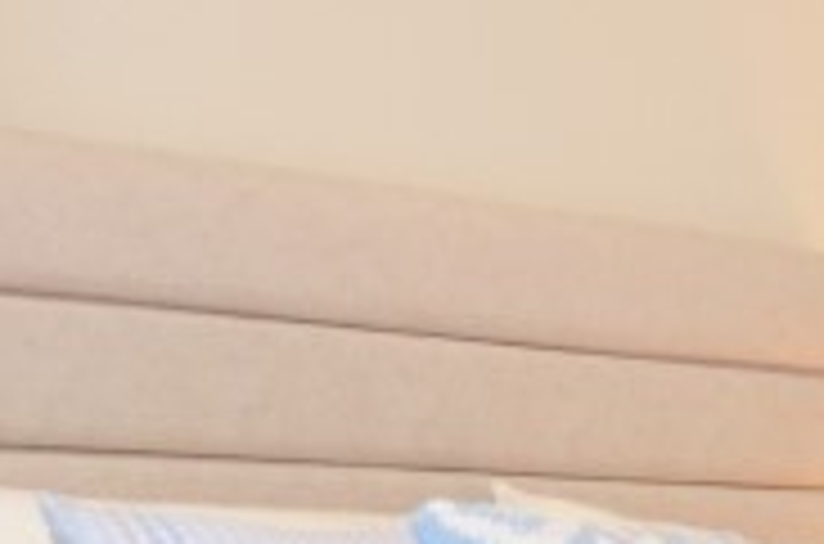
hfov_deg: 21.3
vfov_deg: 14.2
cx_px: 653
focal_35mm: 95
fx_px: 2169
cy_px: 490
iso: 320
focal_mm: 10
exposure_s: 1/60
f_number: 4
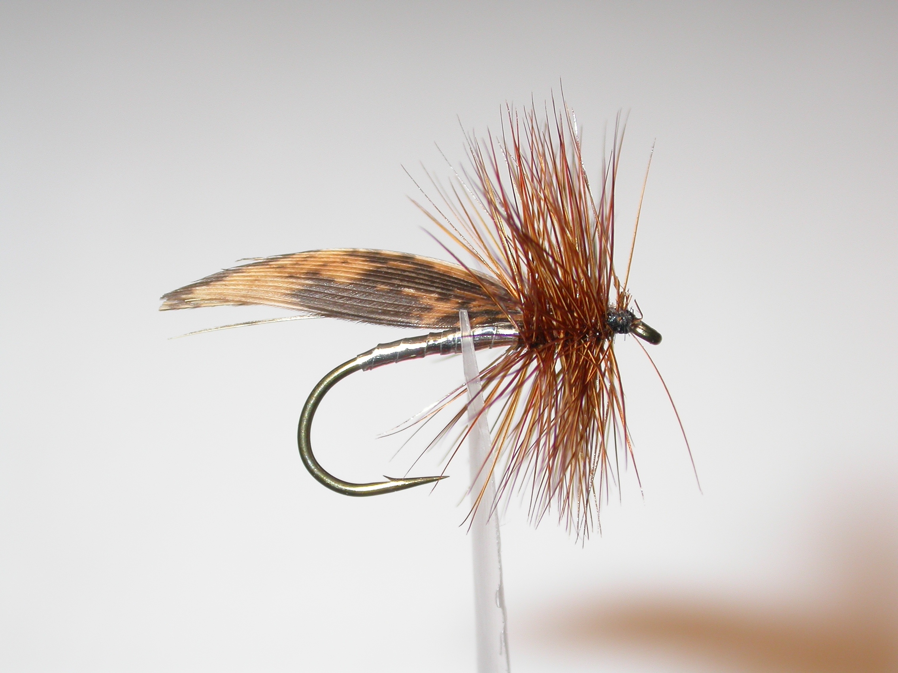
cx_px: 449
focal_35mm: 141
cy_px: 336
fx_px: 3658
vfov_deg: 10.5
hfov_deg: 14.0
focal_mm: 29.3
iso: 100
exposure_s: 1/103
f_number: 4.8
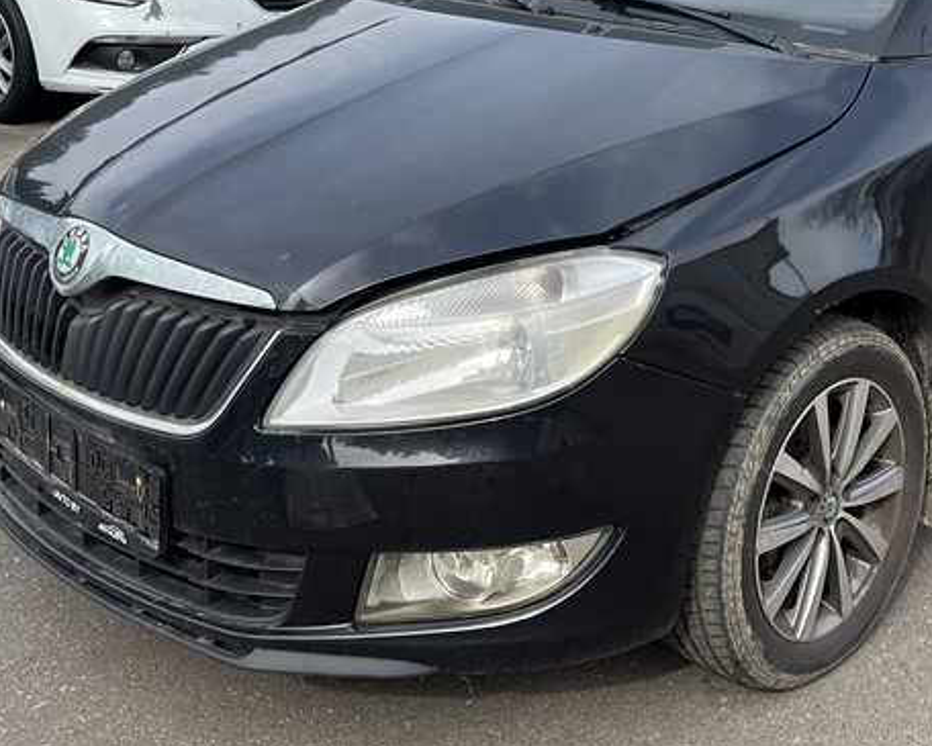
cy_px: 102
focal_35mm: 57
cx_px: 679
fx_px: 1573
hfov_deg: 32.5
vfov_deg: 26.0
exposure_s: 1/1344
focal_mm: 5.7
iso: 50
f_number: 1.5
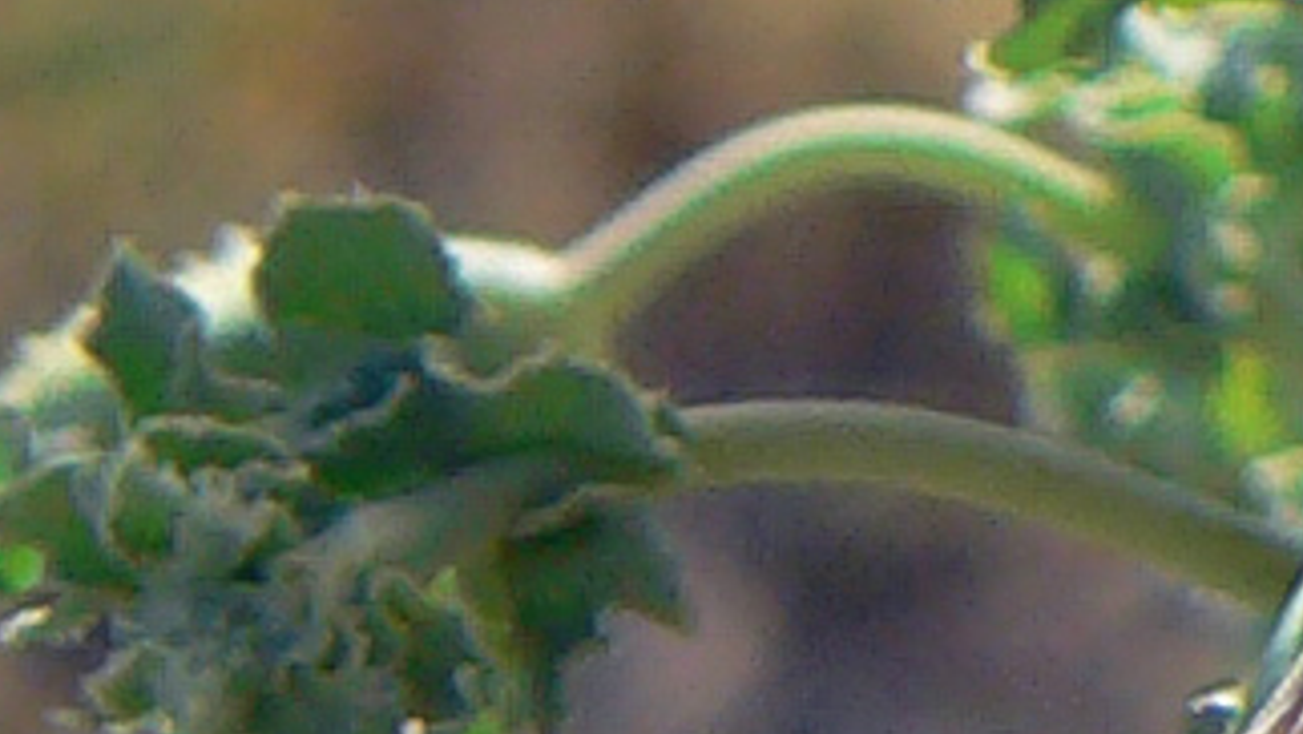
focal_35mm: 2036
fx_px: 70374
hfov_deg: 1.1
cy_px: -343
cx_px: 3360
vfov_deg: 0.6
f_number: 4.6
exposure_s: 1/500
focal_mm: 39.2
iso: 100
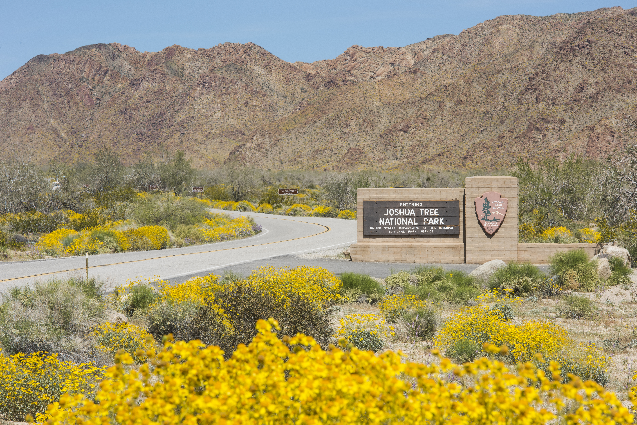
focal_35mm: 160
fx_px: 2832
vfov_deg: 8.6
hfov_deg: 12.8
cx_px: 318
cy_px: 212
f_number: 22
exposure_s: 1/80
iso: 200
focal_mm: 160
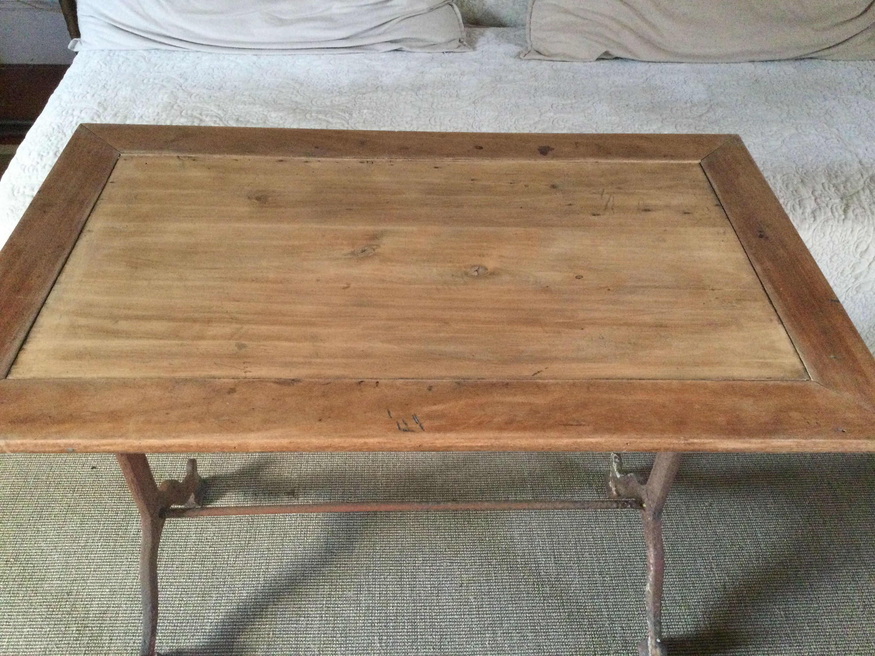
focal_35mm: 31
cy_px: 328
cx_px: 438
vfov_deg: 45.4
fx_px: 784
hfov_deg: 58.4
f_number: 2.4
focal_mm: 3.3
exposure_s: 1/25
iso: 200
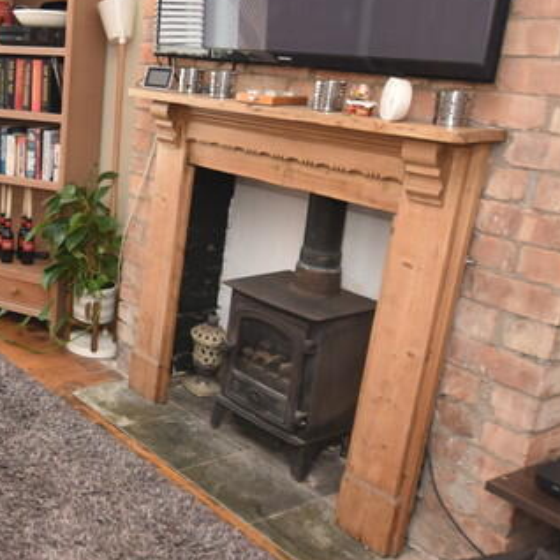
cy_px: 223
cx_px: -41
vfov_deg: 40.7
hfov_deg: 35.6
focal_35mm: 41
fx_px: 750
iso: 320
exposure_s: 1/200
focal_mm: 10
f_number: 5
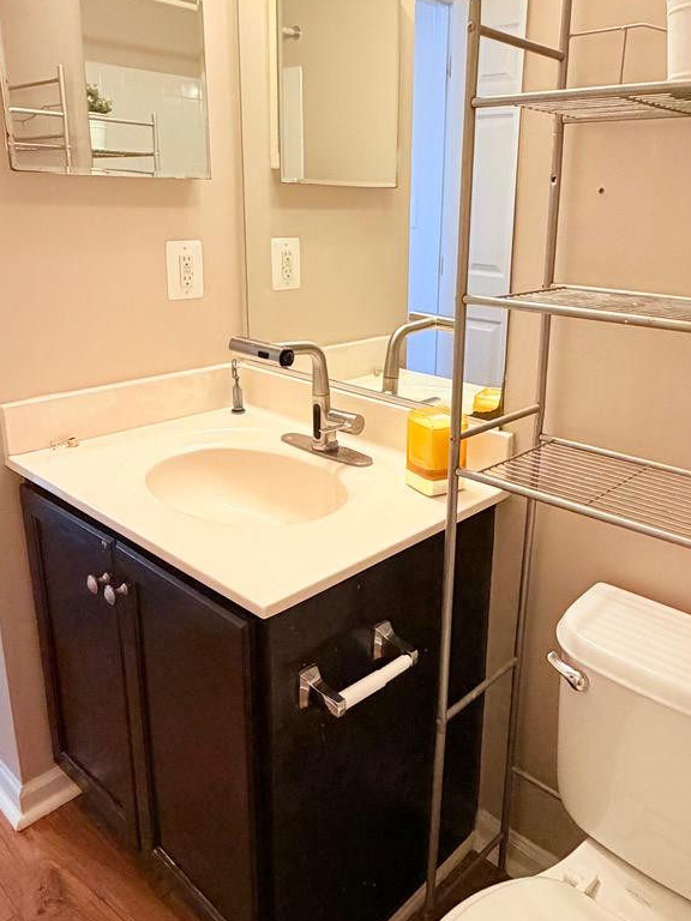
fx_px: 745
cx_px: 414
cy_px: 408
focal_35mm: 28
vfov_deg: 63.3
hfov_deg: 49.4
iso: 320
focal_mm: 2.22
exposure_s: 1/60
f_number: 2.2
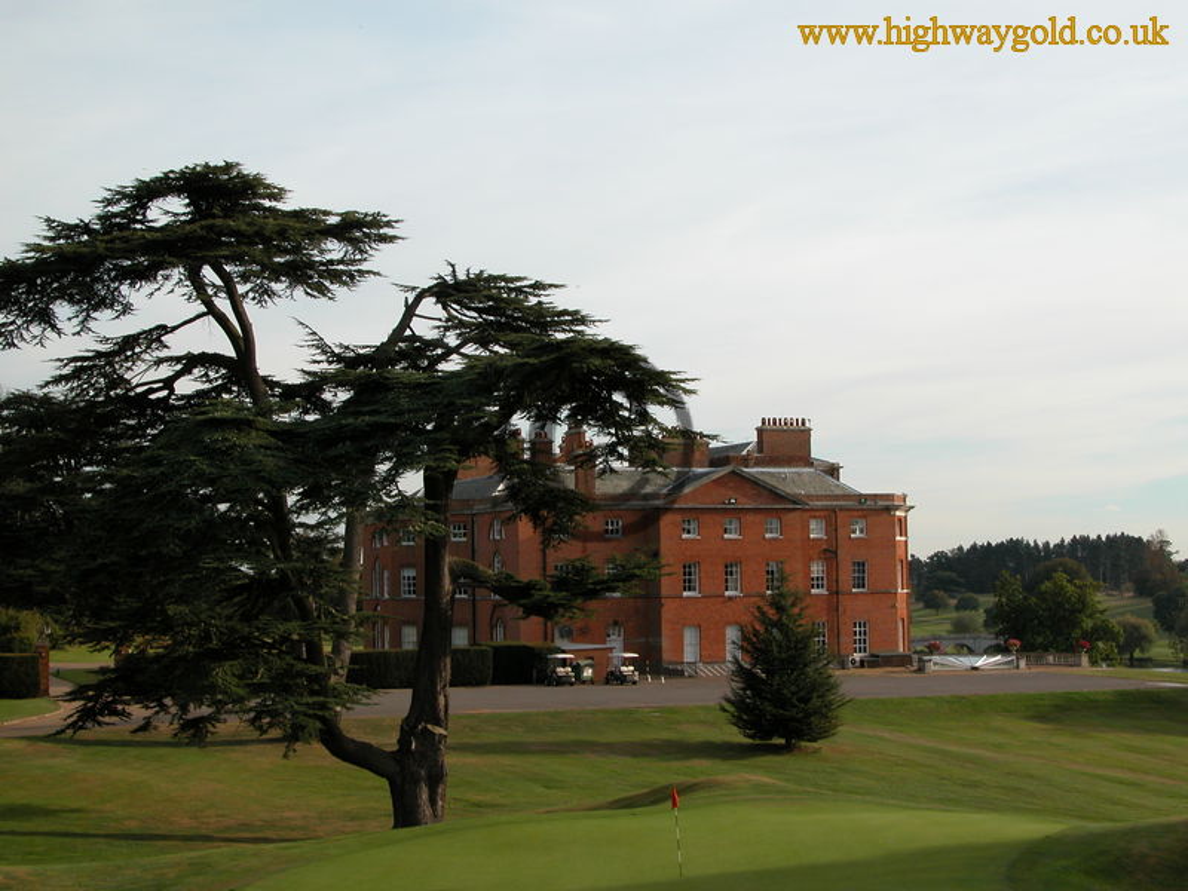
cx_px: 594
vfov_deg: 24.0
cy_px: 446
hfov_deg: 31.7
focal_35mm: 61
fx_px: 2093
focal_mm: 15.7
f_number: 5.7
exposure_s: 1/277
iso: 100
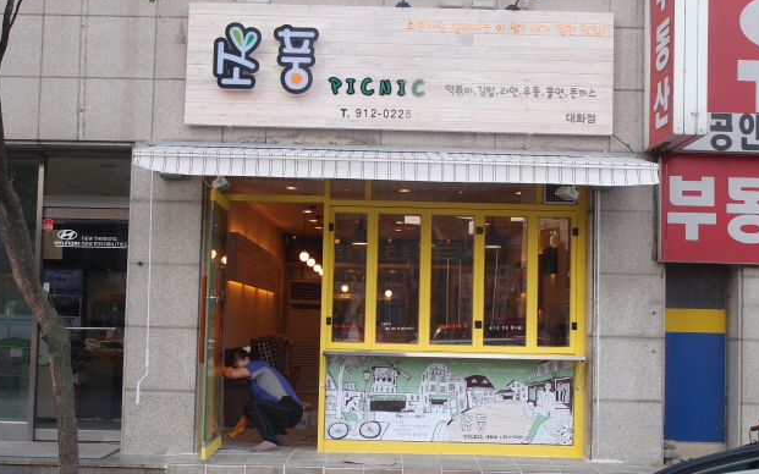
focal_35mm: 49
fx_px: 1013
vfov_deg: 26.3
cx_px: 372
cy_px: 247
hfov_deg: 41.1
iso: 100
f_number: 3.2
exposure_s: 1/400
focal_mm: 8.99
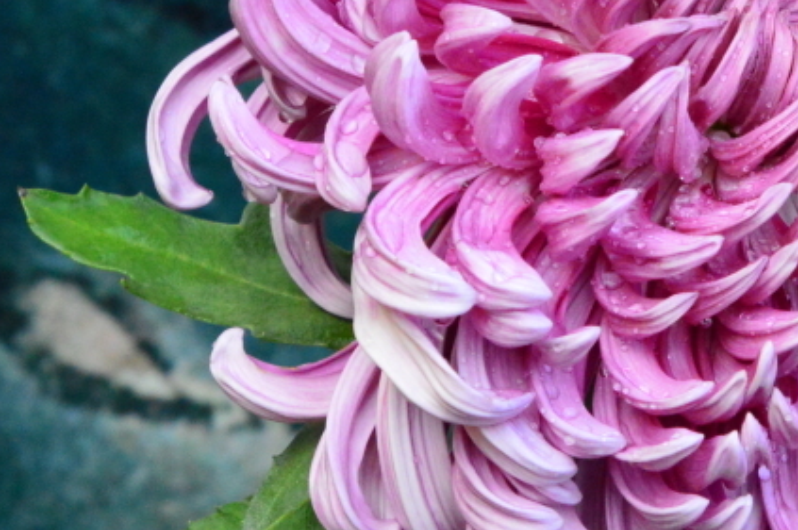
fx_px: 7643
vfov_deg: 4.0
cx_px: 953
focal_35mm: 345
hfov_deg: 5.9
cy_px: 180
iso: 3600
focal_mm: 95
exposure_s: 1/250
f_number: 16
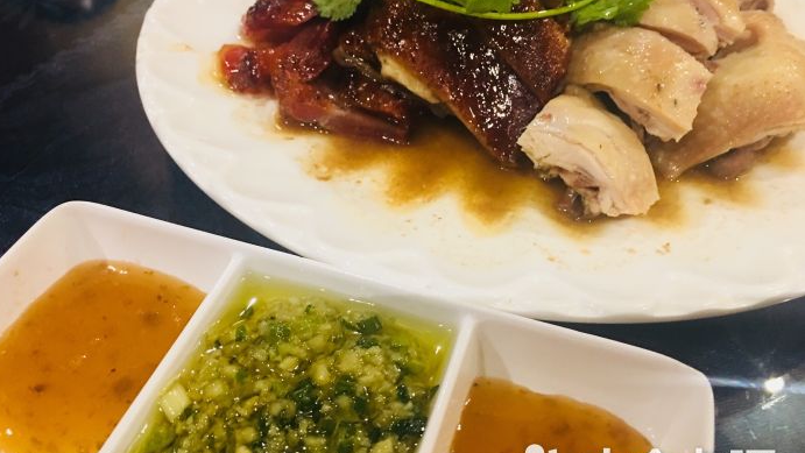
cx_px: 398
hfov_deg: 61.0
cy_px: 226
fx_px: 683
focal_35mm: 32
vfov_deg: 36.7
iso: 100
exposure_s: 1/17
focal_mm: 4.15
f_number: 2.2
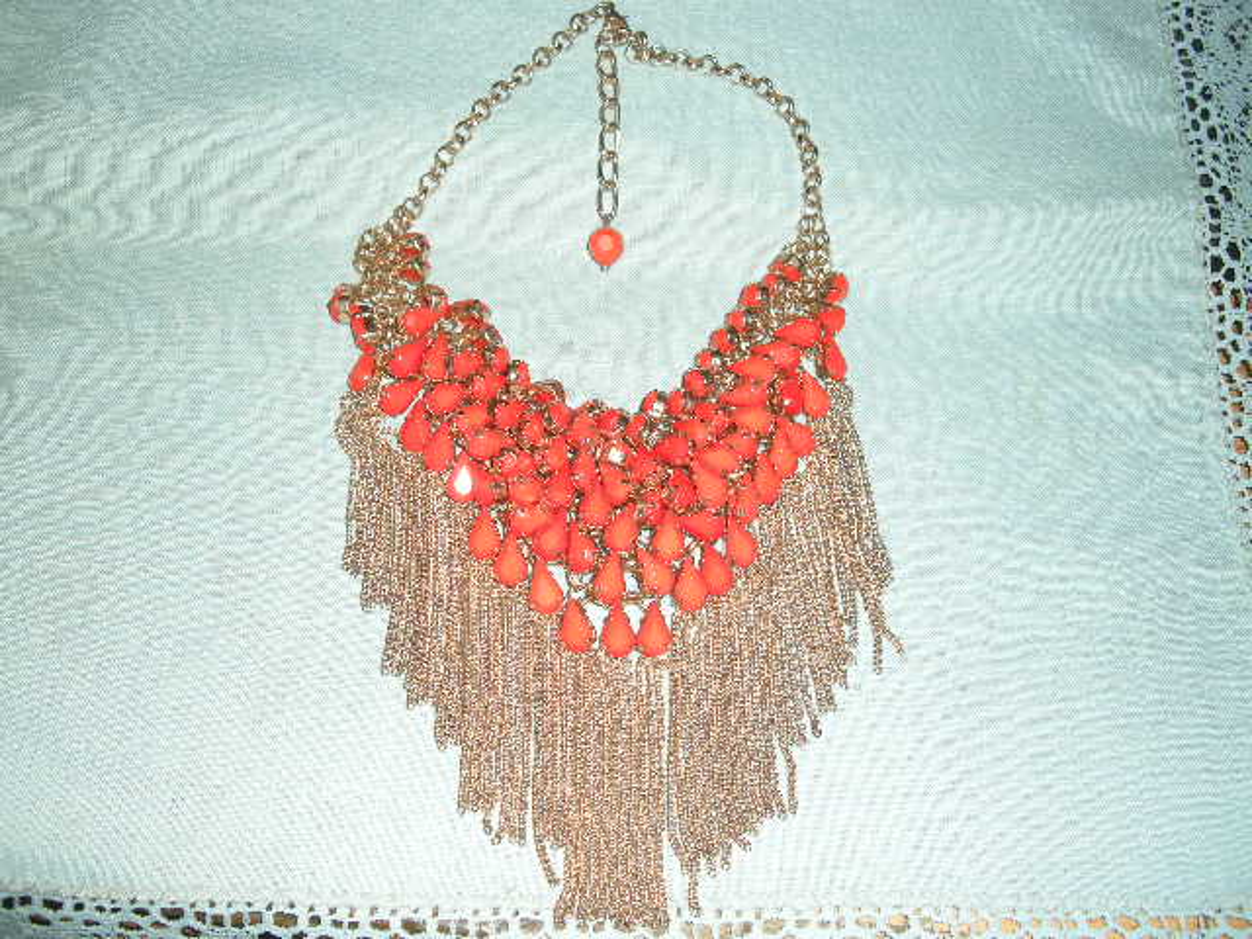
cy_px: 470
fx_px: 1338
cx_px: 626
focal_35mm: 37
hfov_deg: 50.1
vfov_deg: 38.7
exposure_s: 1/60
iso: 90
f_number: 8
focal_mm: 7.9
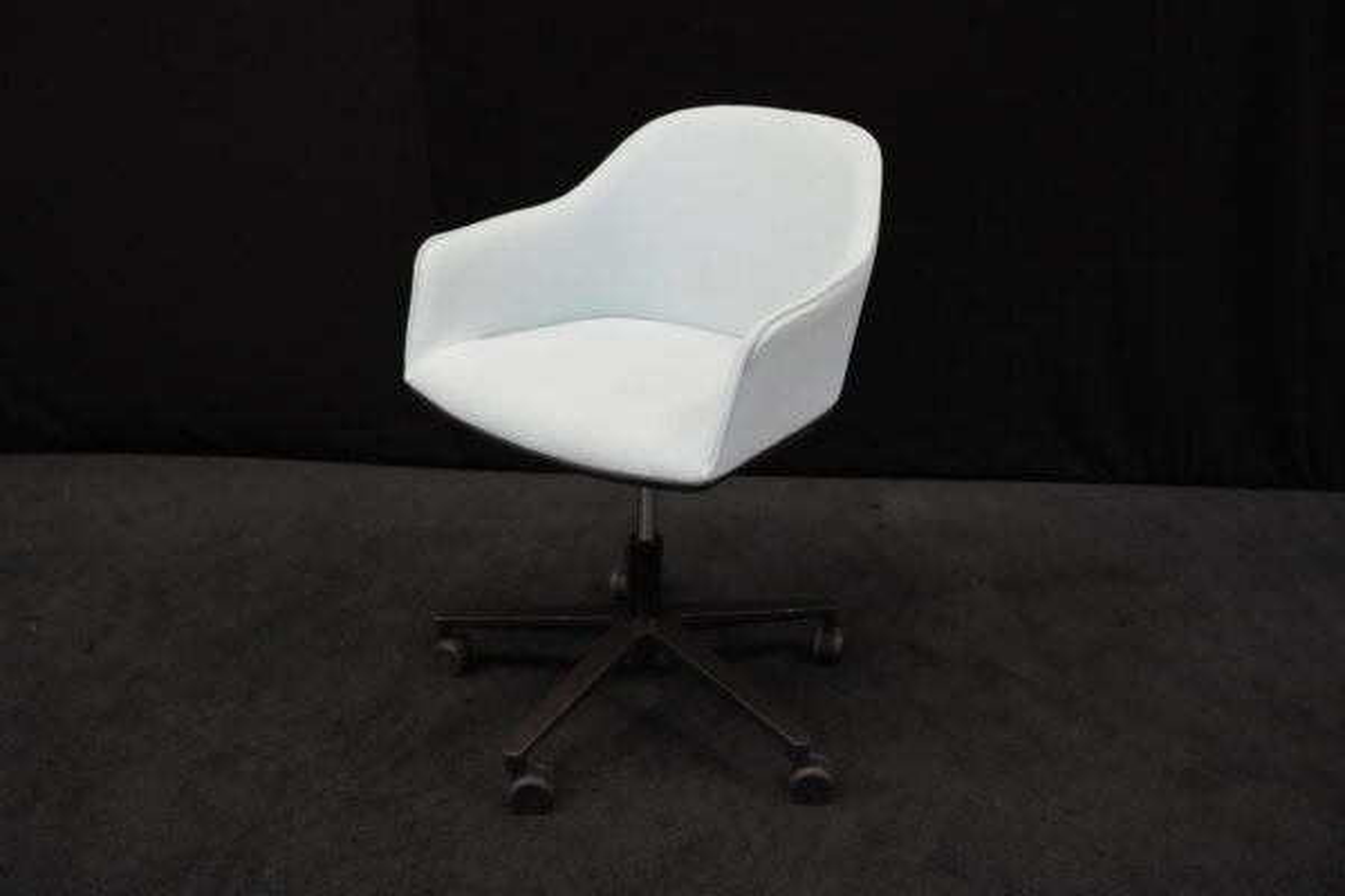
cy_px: 448
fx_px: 1308
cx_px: 672
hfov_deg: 54.4
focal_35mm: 35
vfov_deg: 37.9
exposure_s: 1/160
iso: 5000
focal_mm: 35
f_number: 4
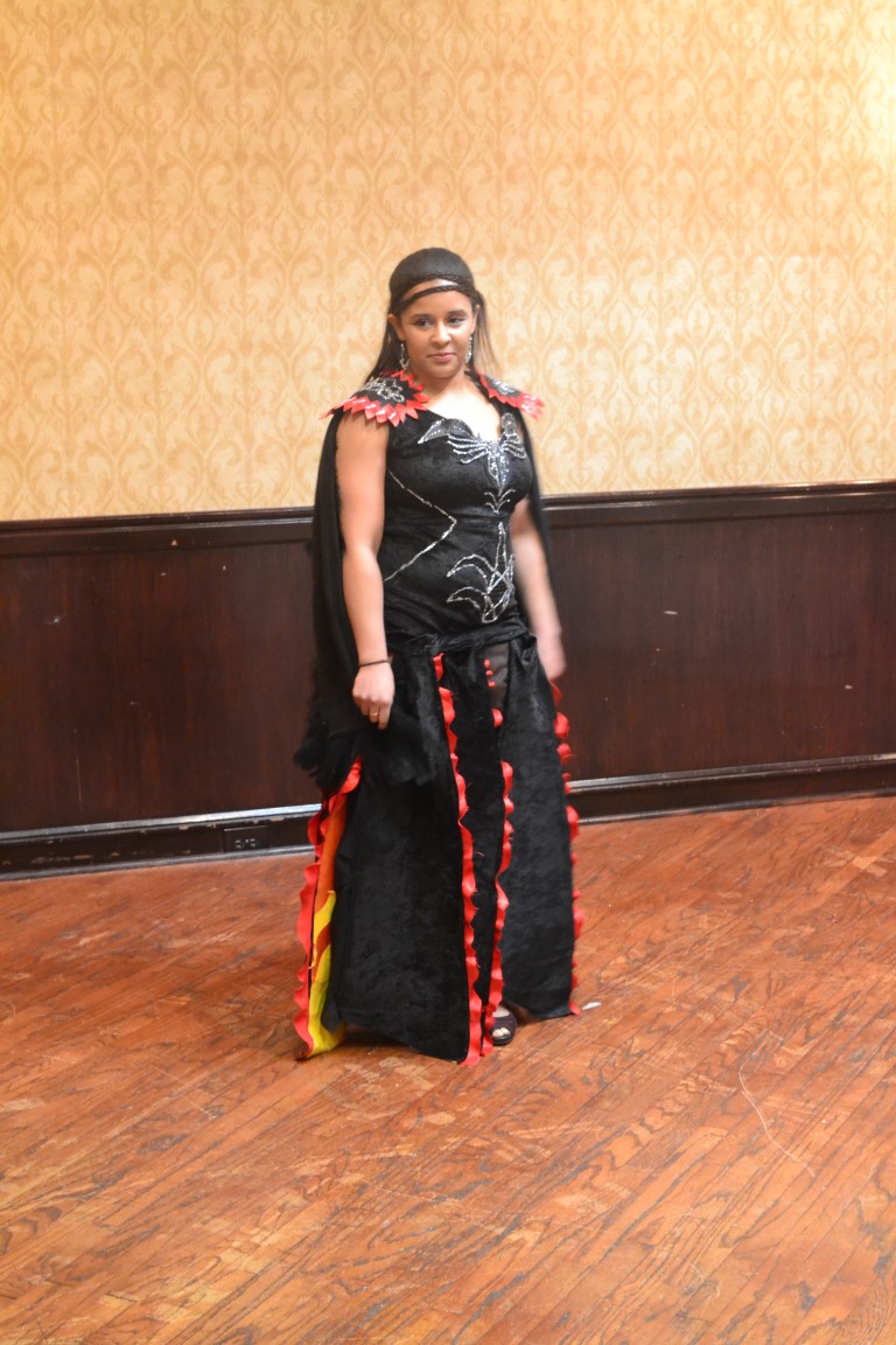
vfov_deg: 33.4
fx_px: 2240
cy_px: 672
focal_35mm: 60
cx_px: 448
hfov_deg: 22.6
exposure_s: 1/10
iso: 3200
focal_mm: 40
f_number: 5.3
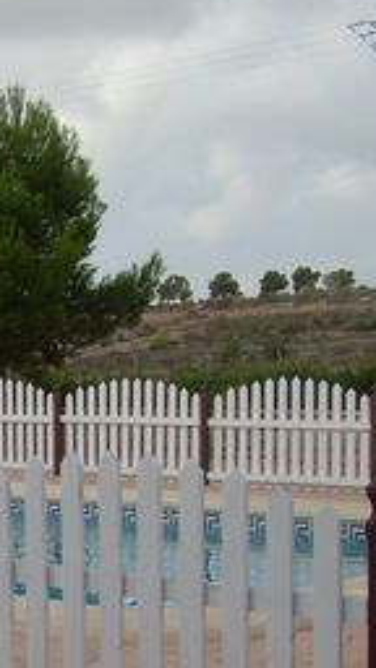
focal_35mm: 97
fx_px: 1719
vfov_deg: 21.8
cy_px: 485
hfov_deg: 11.8
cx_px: -219
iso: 50
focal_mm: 6.3
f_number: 4.6
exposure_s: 1/324
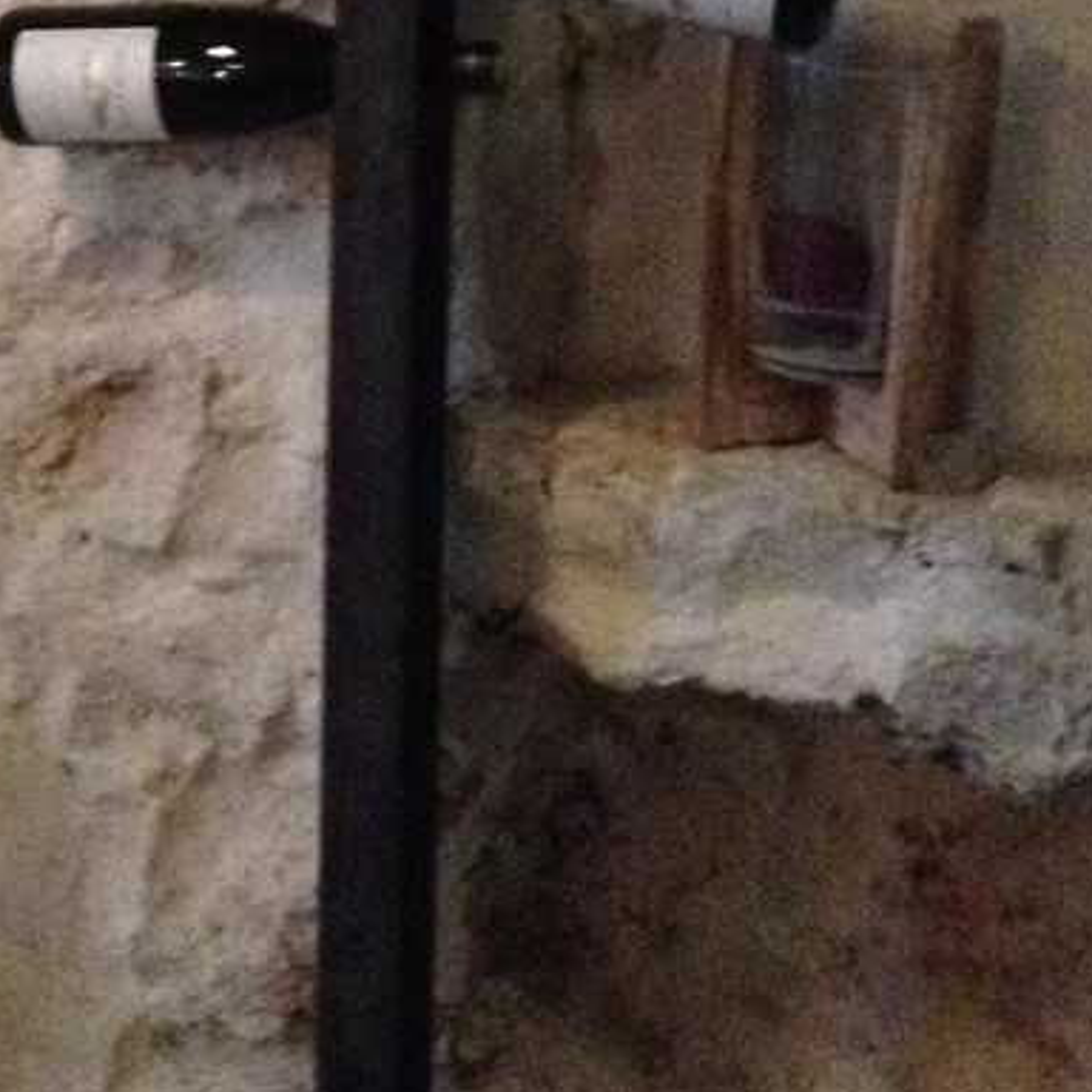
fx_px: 4604
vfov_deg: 13.2
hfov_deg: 13.2
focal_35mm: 129
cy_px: -210
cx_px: -188
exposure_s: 1/15
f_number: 2.4
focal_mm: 4.3
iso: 800
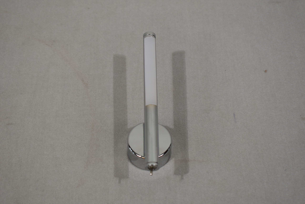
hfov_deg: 33.4
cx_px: 152
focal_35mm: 60
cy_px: 102
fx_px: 508
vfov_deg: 22.6
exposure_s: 1/125
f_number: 5.6
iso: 360
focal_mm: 40
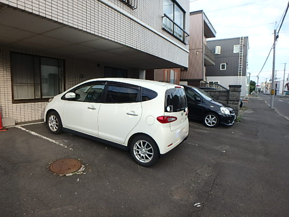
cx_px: 144
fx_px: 175
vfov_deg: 63.4
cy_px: 108
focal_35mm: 21
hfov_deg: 79.0
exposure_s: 1/200
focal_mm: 3.7
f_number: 3.5
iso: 125
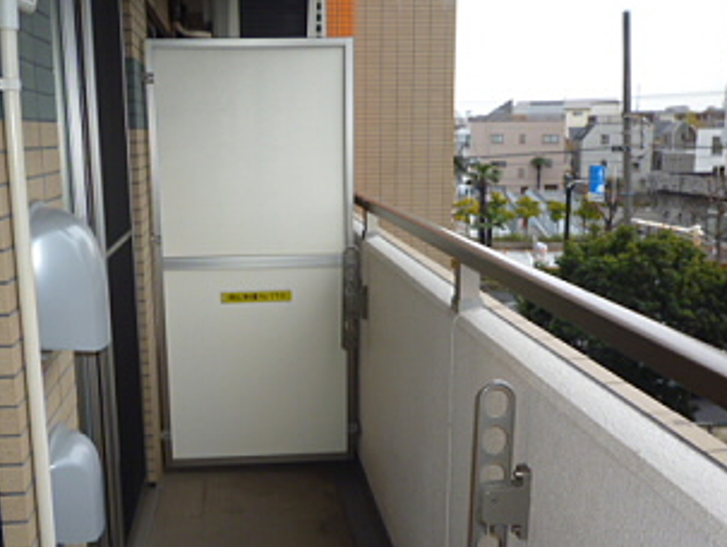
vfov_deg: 38.7
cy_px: 301
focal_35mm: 37
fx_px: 778
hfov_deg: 49.8
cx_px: 299
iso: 100
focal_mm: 4.4
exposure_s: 1/30
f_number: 2.8
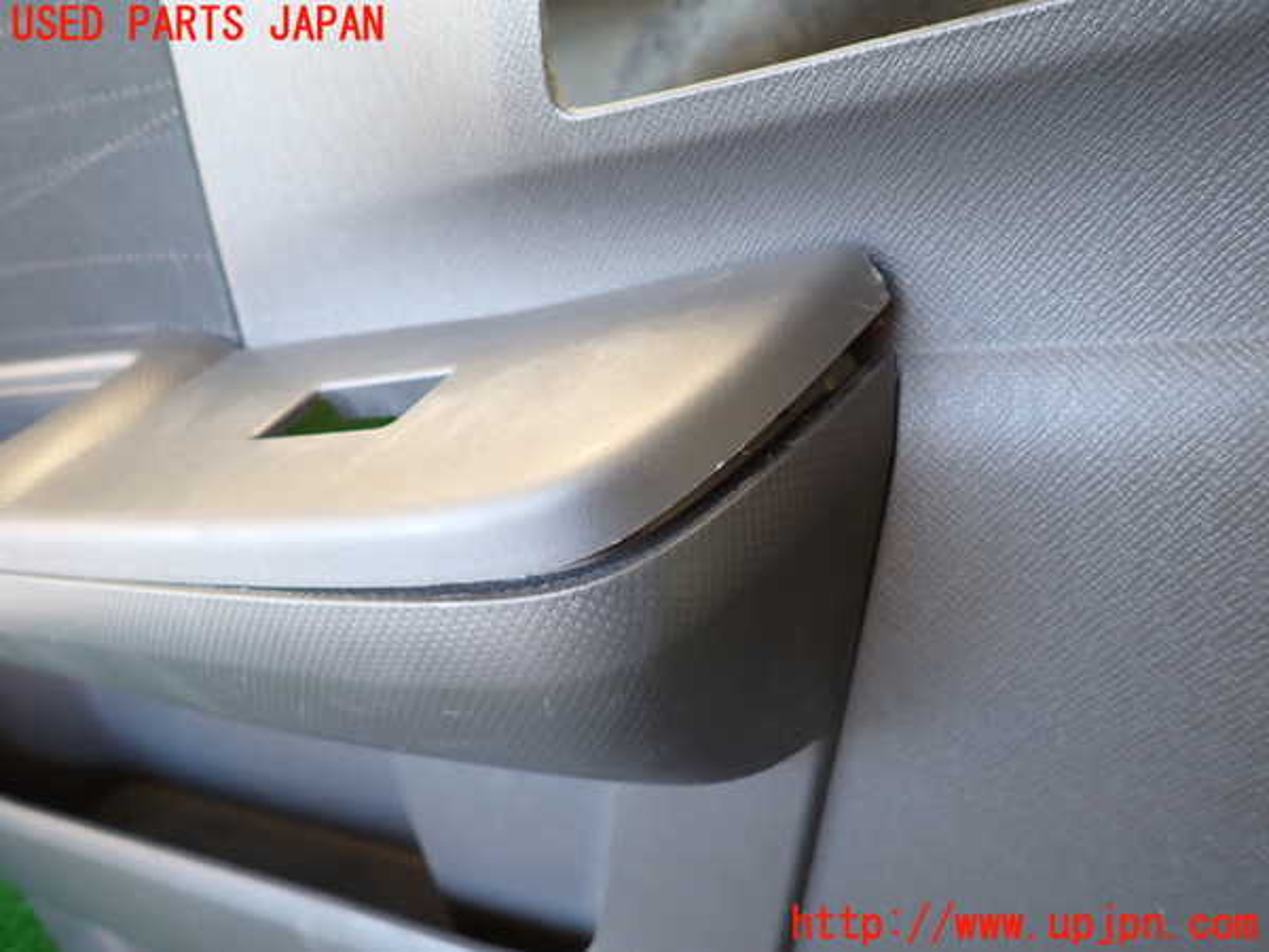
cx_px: 634
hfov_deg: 69.4
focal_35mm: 25
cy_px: 476
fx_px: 916
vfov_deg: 54.9
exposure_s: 1/40
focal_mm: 4.5
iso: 200
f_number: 2
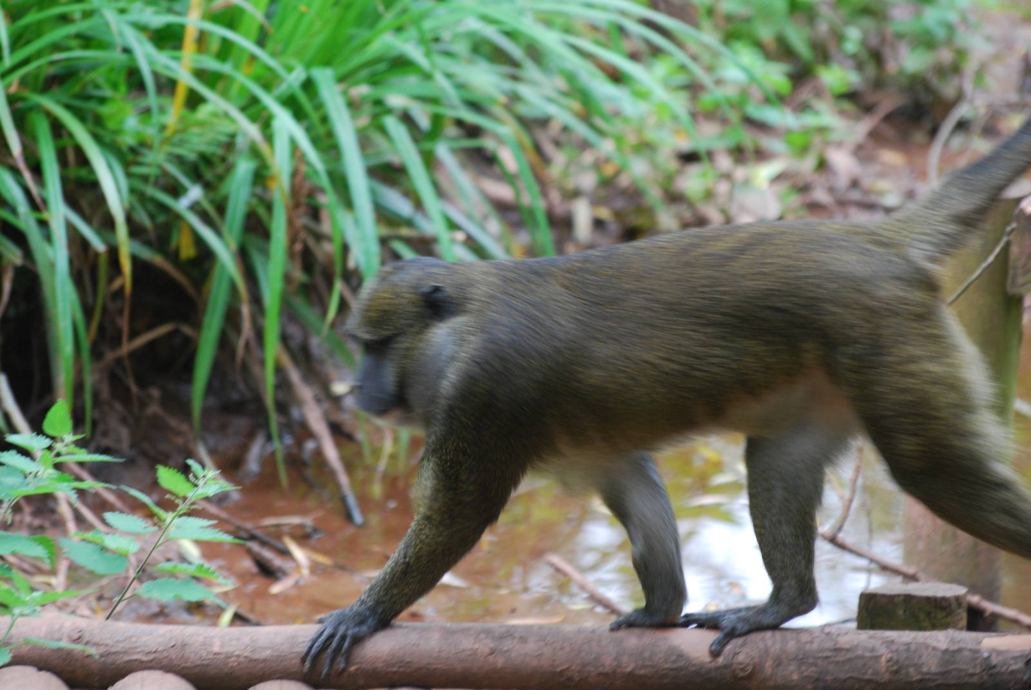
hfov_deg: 6.2
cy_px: 345
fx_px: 9462
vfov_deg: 4.2
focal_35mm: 330
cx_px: 516
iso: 400
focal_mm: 220
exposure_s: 1/60
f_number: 5.3
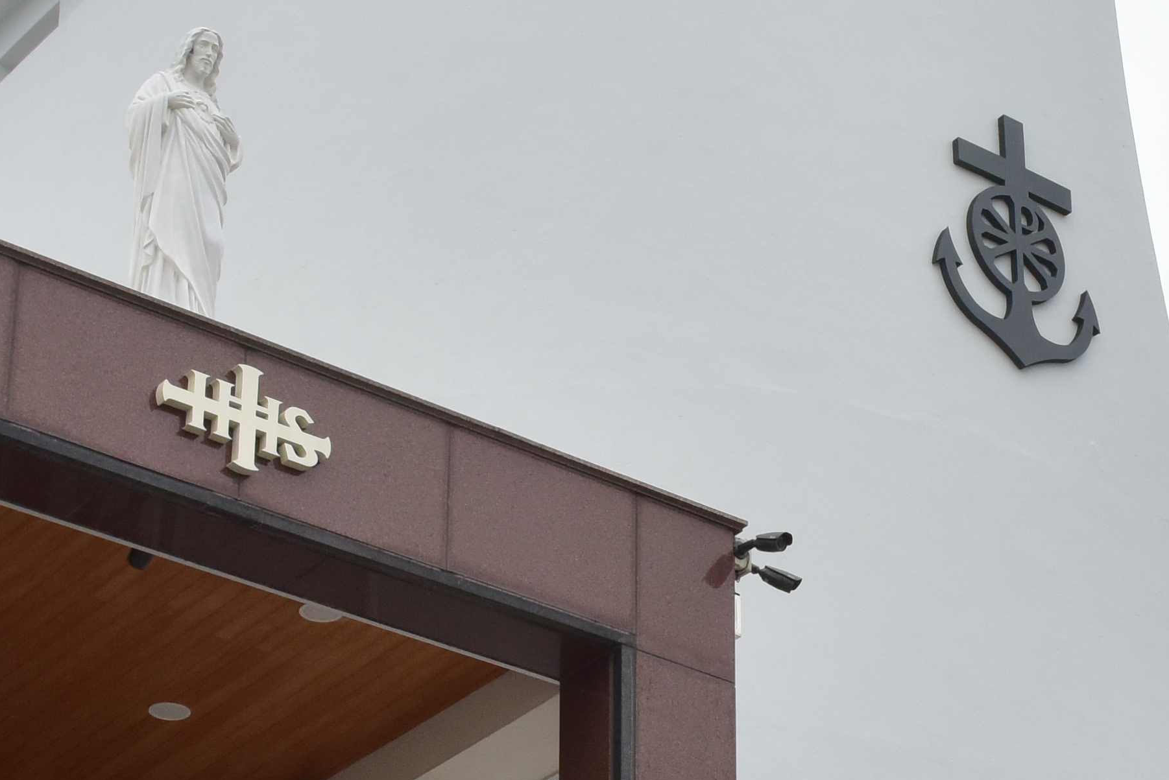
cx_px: 1036
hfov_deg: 20.4
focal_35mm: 98
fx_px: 3183
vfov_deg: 13.7
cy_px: 840
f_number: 11
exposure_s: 1/500
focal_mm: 24
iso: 800
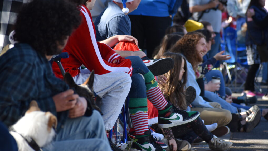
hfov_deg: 10.1
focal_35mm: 214
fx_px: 1517
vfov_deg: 5.7
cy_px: 70
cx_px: 135
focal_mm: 135
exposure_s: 1/500
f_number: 5
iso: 400
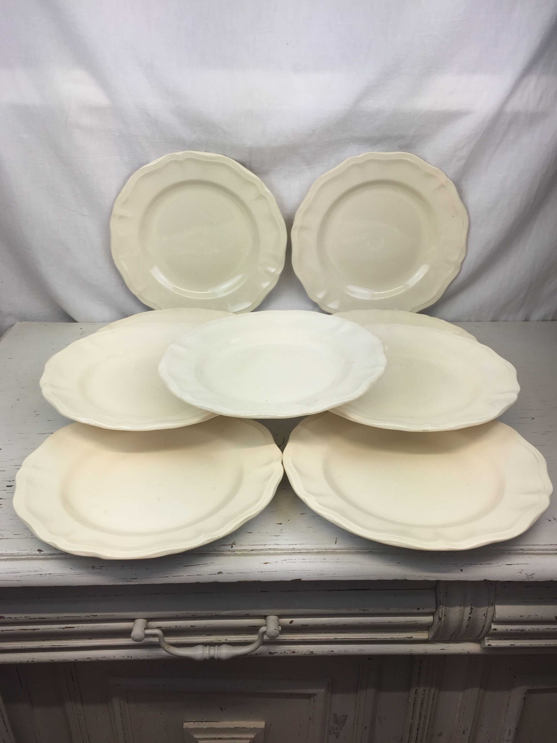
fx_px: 622
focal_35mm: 29
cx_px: 278
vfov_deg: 61.7
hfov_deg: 48.2
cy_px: 372
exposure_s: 1/169
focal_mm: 4.15
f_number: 2.2
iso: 32
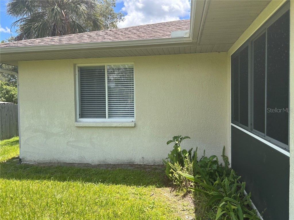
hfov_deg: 67.3
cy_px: 110
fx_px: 221
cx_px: 147
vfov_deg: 53.1
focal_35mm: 26
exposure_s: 1/1531
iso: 50
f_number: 1.5
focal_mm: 5.7
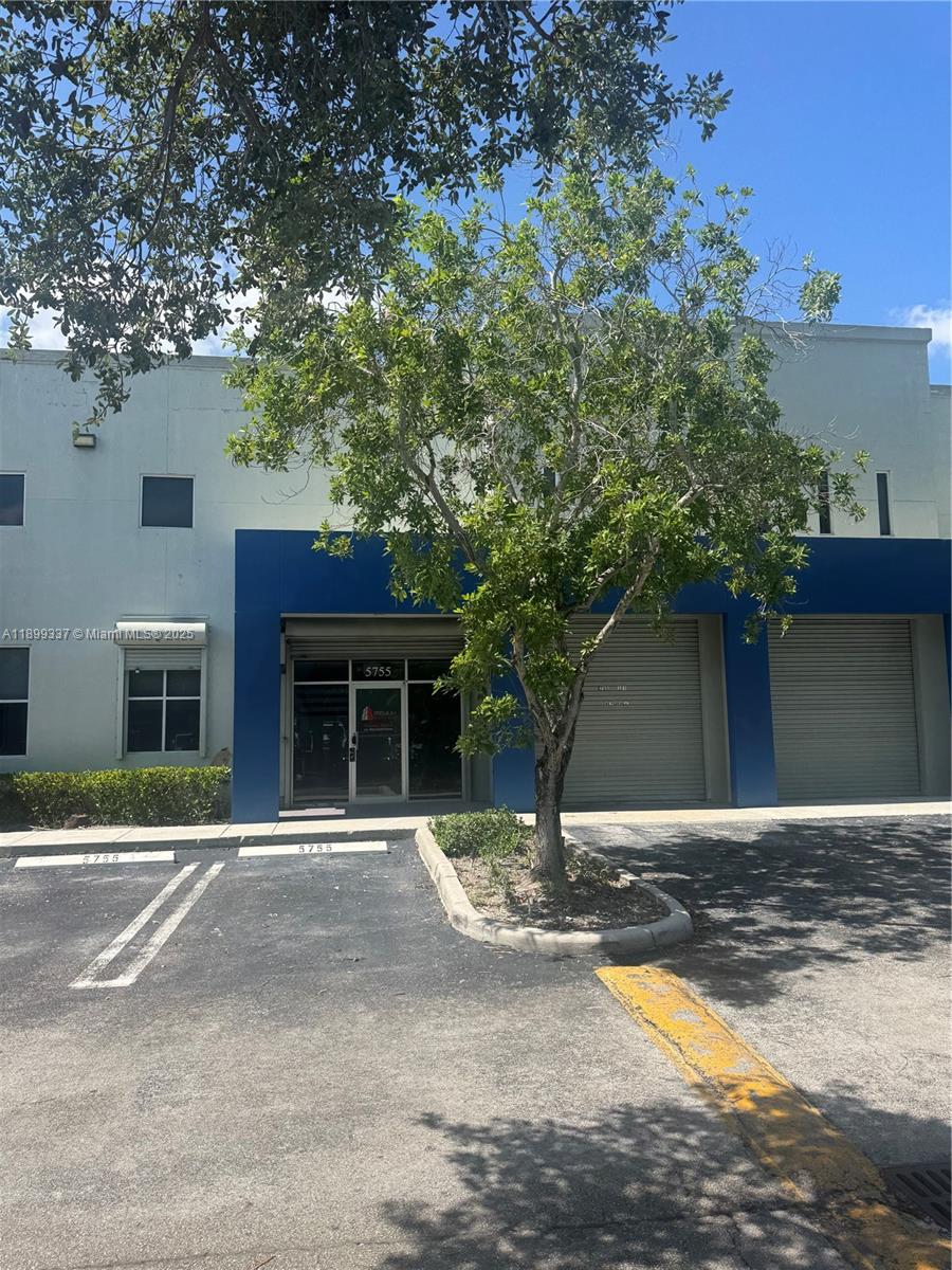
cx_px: 476
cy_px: 635
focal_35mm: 24
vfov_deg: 71.6
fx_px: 880
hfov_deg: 56.8
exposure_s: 1/3597
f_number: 1.78
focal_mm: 6.76
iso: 80
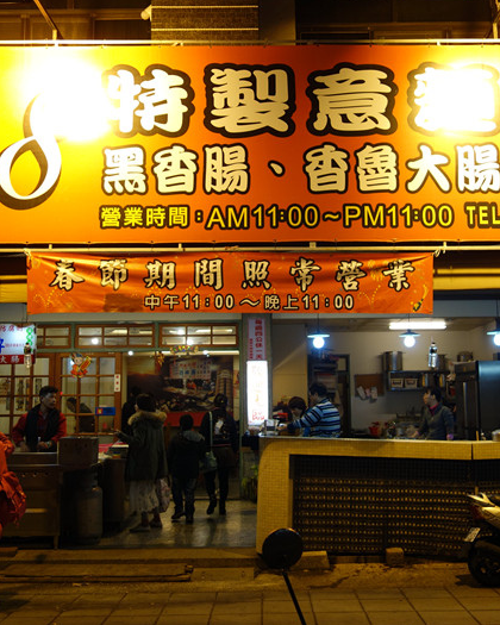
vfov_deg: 45.8
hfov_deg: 37.3
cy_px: 310
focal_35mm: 40
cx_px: 273
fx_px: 740
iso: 125
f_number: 1.8
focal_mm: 10.4
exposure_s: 1/60
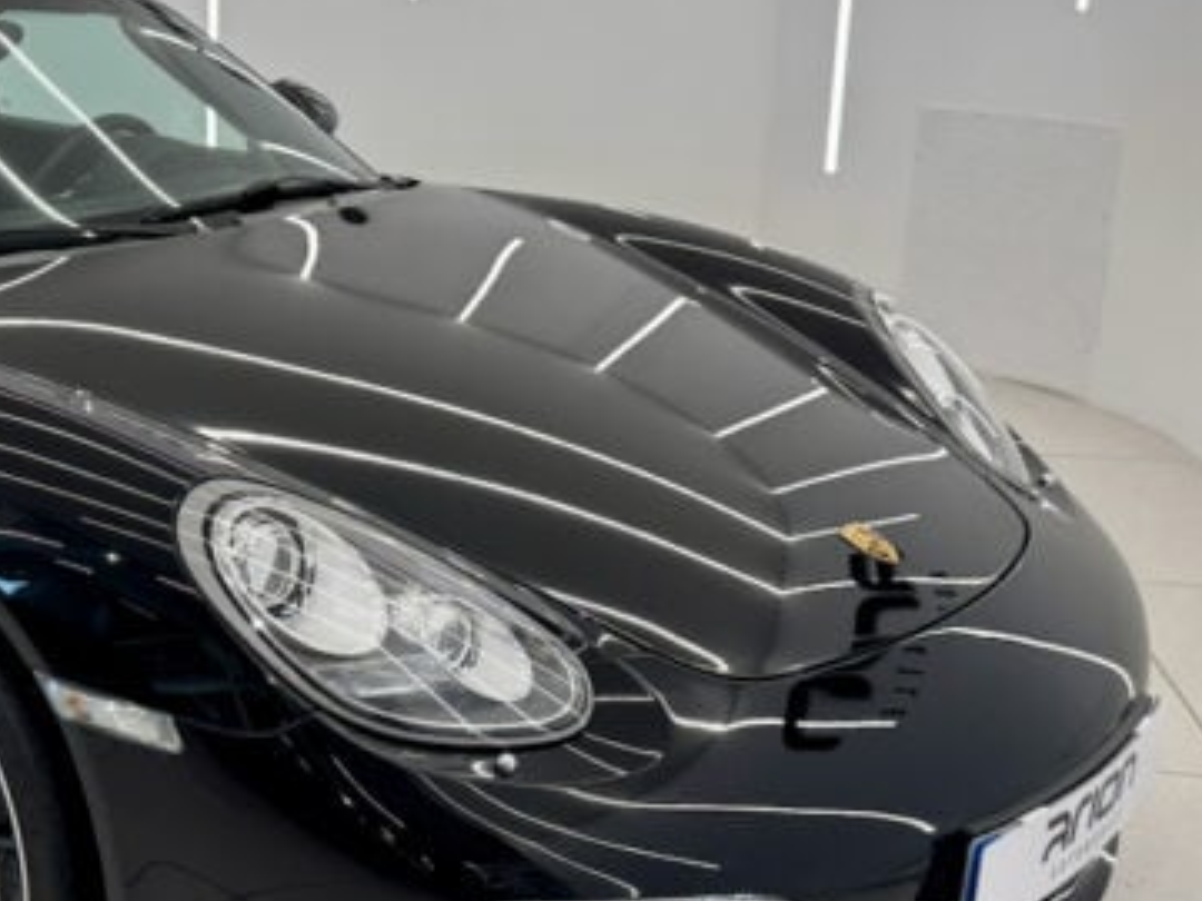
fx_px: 1840
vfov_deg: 27.5
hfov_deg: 34.3
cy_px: 389
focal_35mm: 53
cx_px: 134
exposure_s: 1/100
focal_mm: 6.76
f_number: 1.78
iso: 125
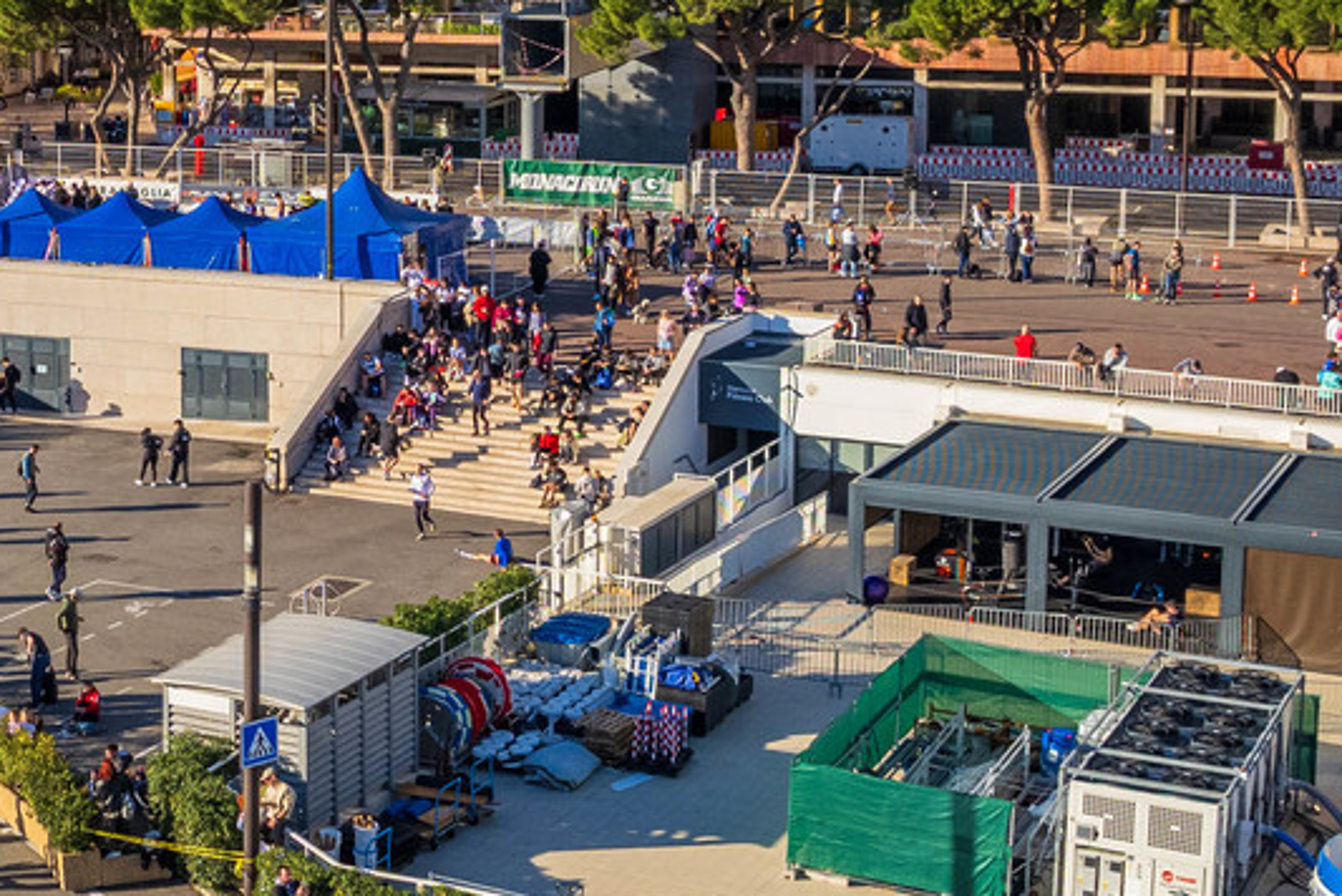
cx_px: 8
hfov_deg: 28.6
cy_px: 482
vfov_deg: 20.6
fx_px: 2462
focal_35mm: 66
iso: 100
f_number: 2.8
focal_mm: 8.4
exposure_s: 1/1600
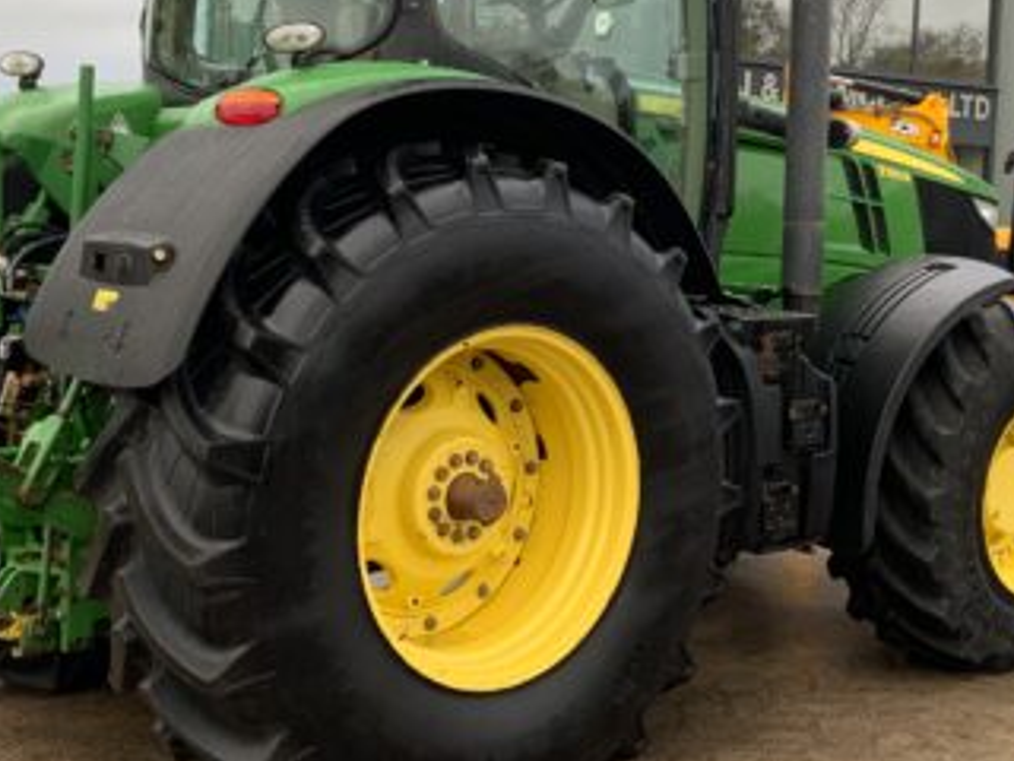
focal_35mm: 58
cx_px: 631
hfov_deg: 33.1
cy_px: 282
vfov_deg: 25.2
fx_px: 1699
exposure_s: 1/122
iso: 40
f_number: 1.8
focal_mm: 3
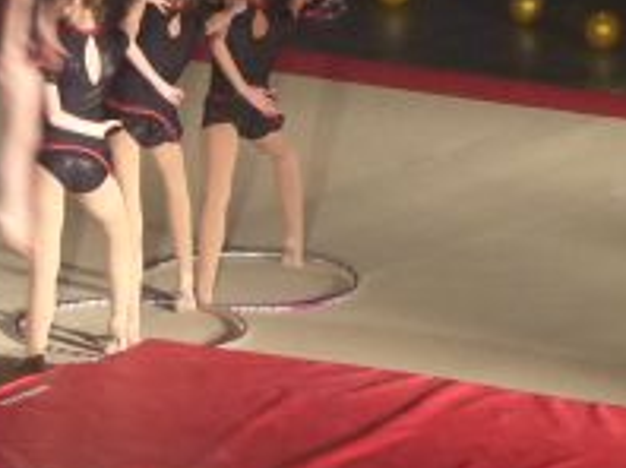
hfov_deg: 5.7
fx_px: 6304
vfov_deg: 4.2
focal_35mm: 349
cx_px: -16
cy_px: 46
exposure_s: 1/30
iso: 800
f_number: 2.8
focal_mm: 24.8
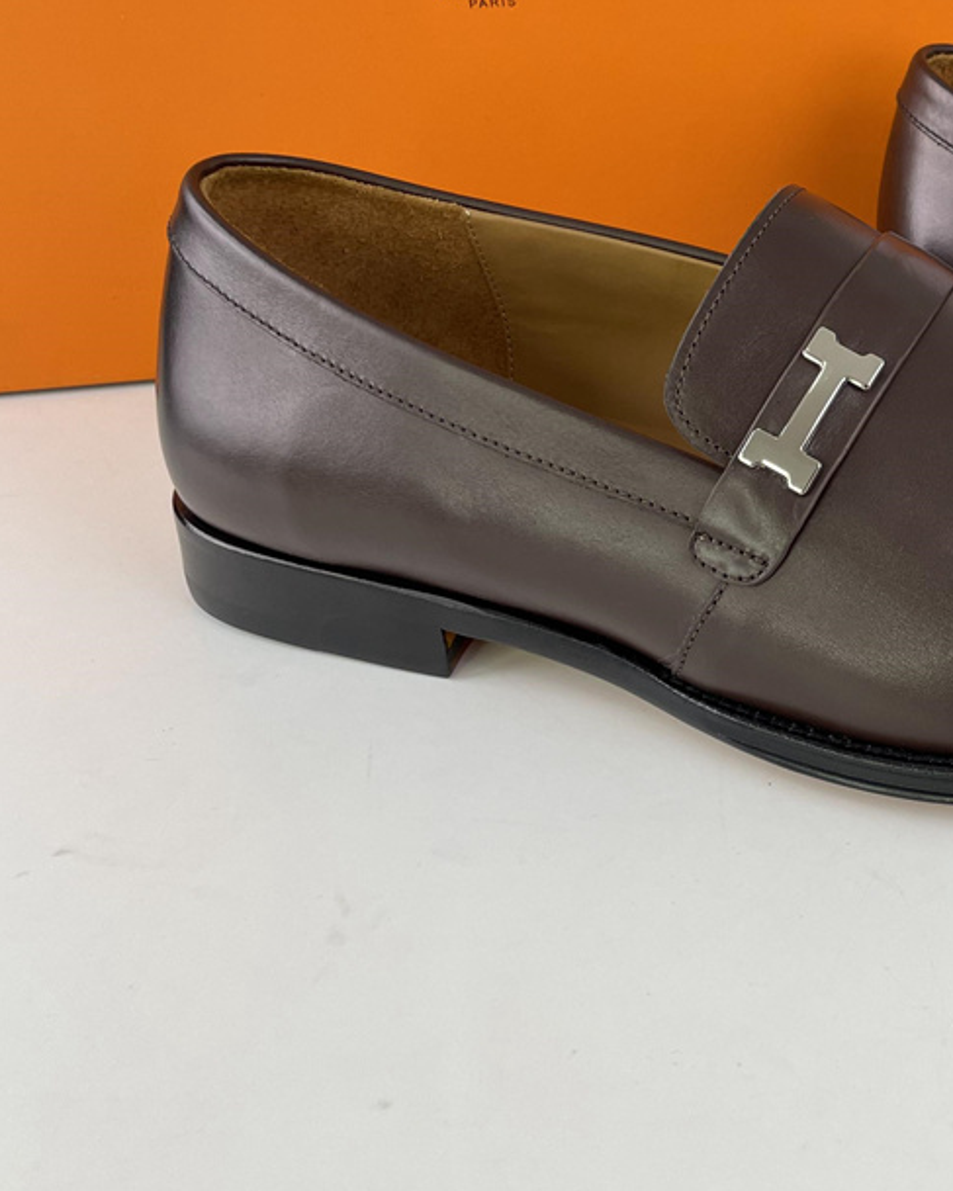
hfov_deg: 27.0
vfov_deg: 36.9
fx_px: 1763
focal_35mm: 50
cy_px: 389
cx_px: 1121
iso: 32
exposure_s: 1/118
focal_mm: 4.2
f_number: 1.6
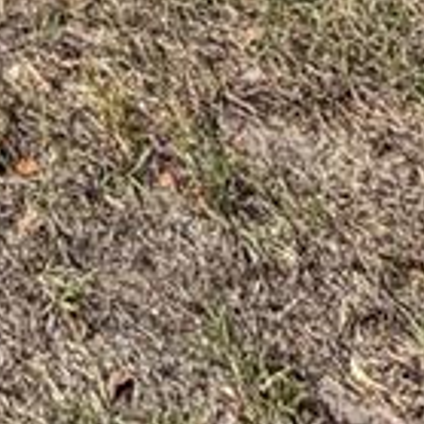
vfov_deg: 9.2
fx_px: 1483
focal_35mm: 107
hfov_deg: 12.4
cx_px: -628
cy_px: -1107
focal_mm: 2.22
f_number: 2.2
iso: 20
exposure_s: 1/864
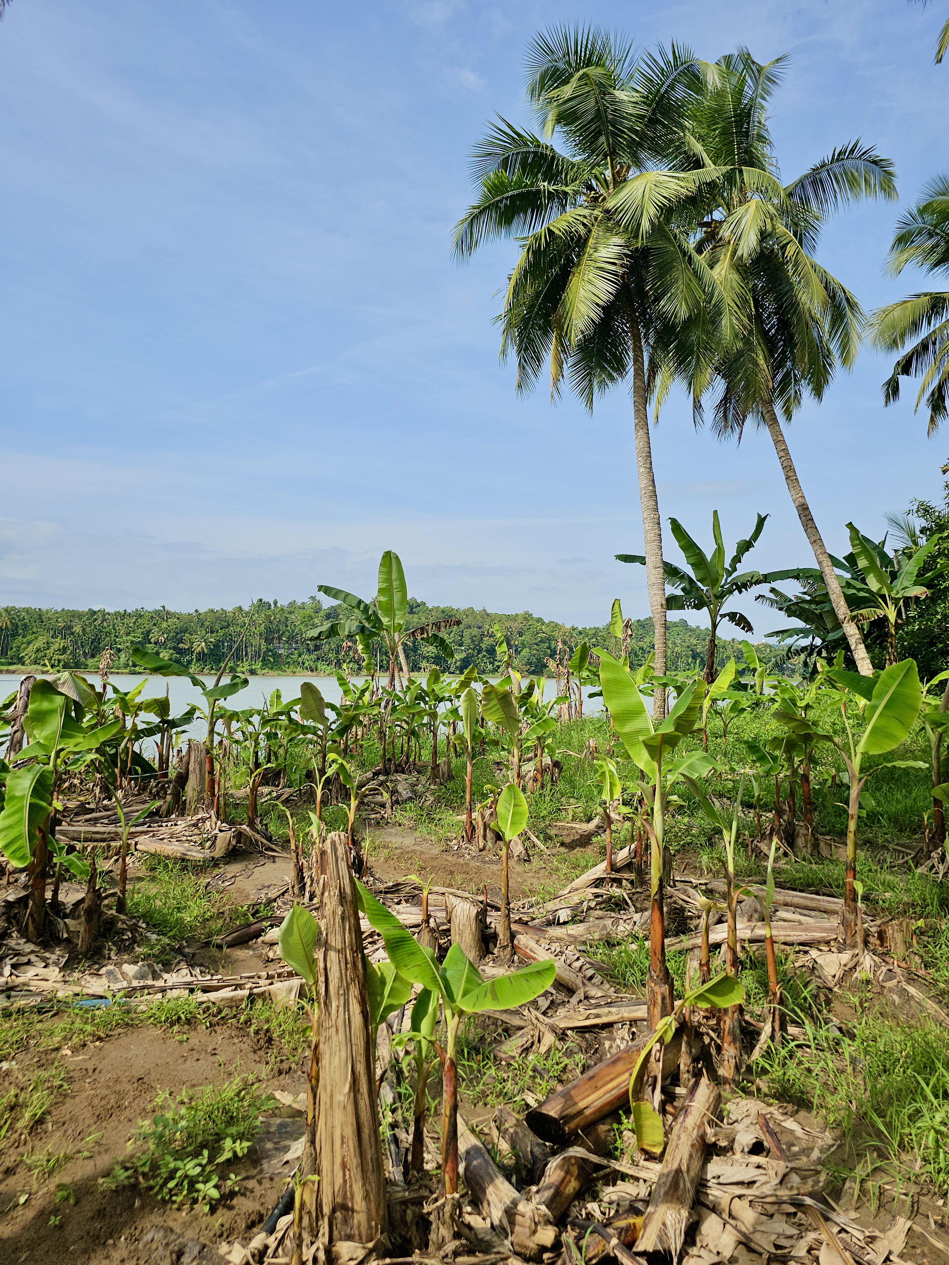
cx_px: 474
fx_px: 841
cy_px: 632
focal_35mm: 23
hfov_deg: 58.9
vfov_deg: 73.9
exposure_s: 1/937
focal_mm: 6.3
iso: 10
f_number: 1.7
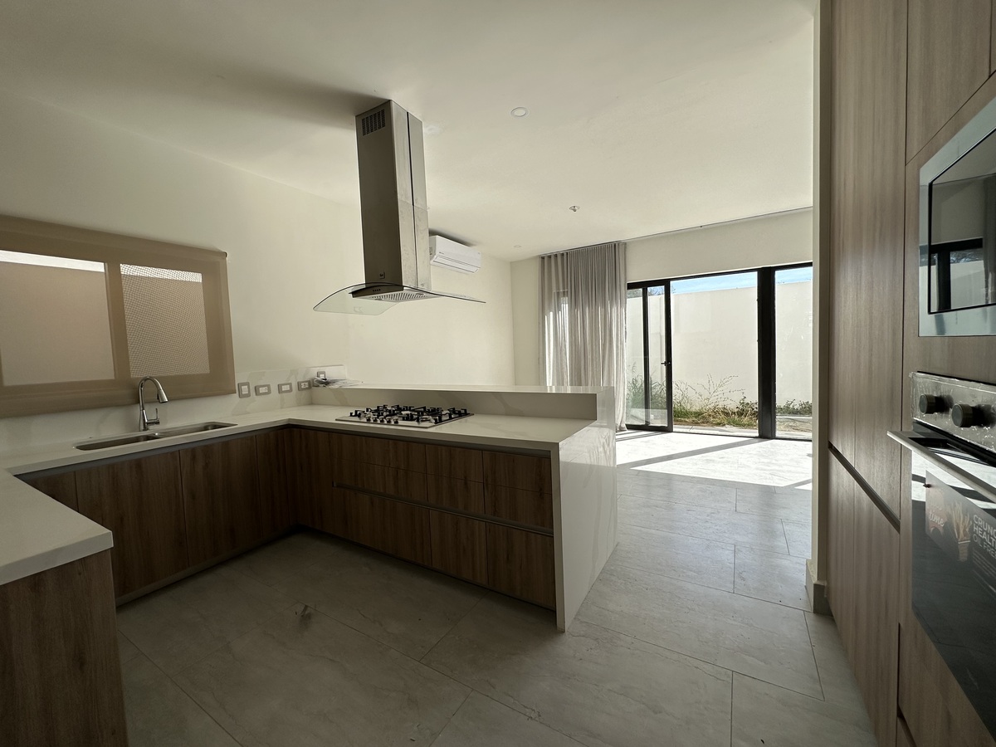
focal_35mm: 14
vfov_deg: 85.7
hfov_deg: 102.1
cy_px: 374
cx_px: 498
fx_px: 403
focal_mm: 2.22
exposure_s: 1/818
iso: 40
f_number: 2.2
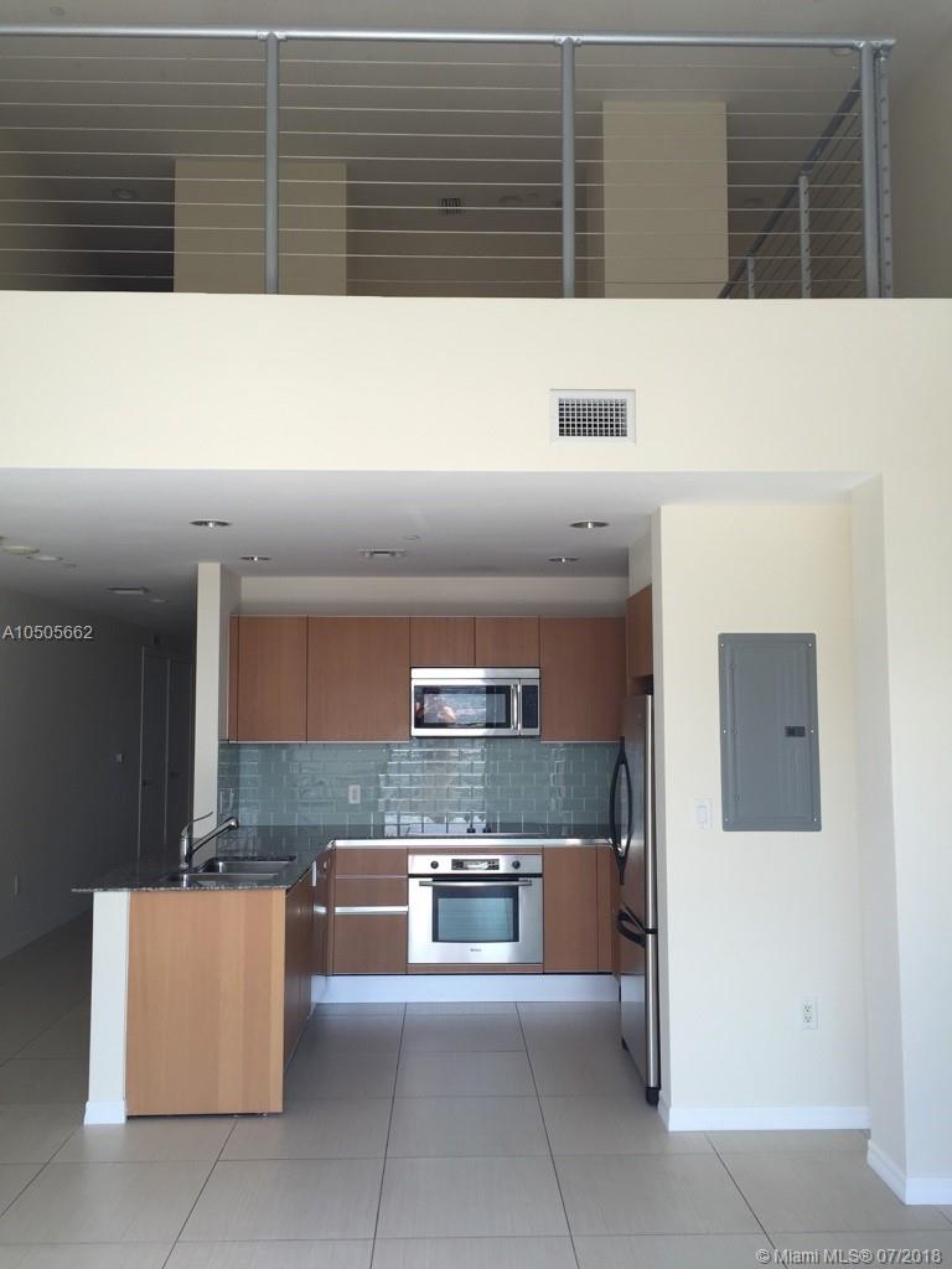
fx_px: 1063
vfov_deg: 61.7
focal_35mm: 29
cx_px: 476
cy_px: 634
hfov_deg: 48.2
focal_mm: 4.15
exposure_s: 1/120
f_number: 2.2
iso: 32
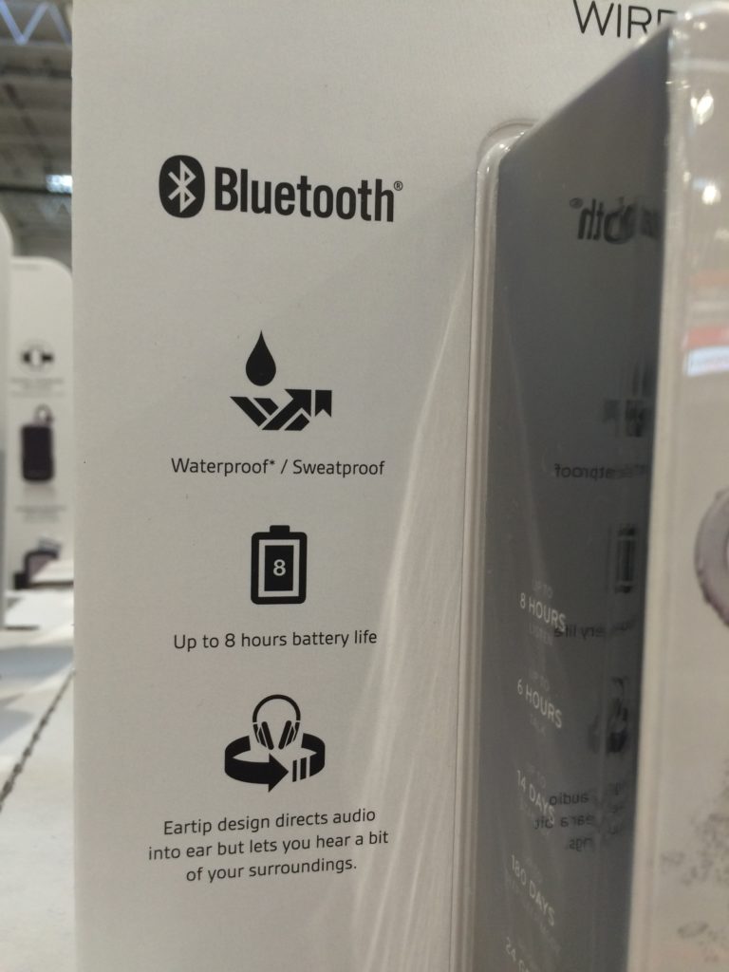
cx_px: 364
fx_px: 814
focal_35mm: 29
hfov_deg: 48.2
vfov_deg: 61.7
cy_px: 486
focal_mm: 4.15
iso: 80
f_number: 2.2
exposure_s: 1/30
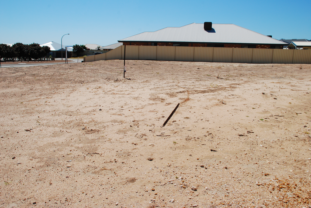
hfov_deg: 61.9
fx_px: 259
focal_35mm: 30
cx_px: 156
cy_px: 104
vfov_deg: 43.7
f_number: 11
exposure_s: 1/500
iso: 200
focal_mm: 20
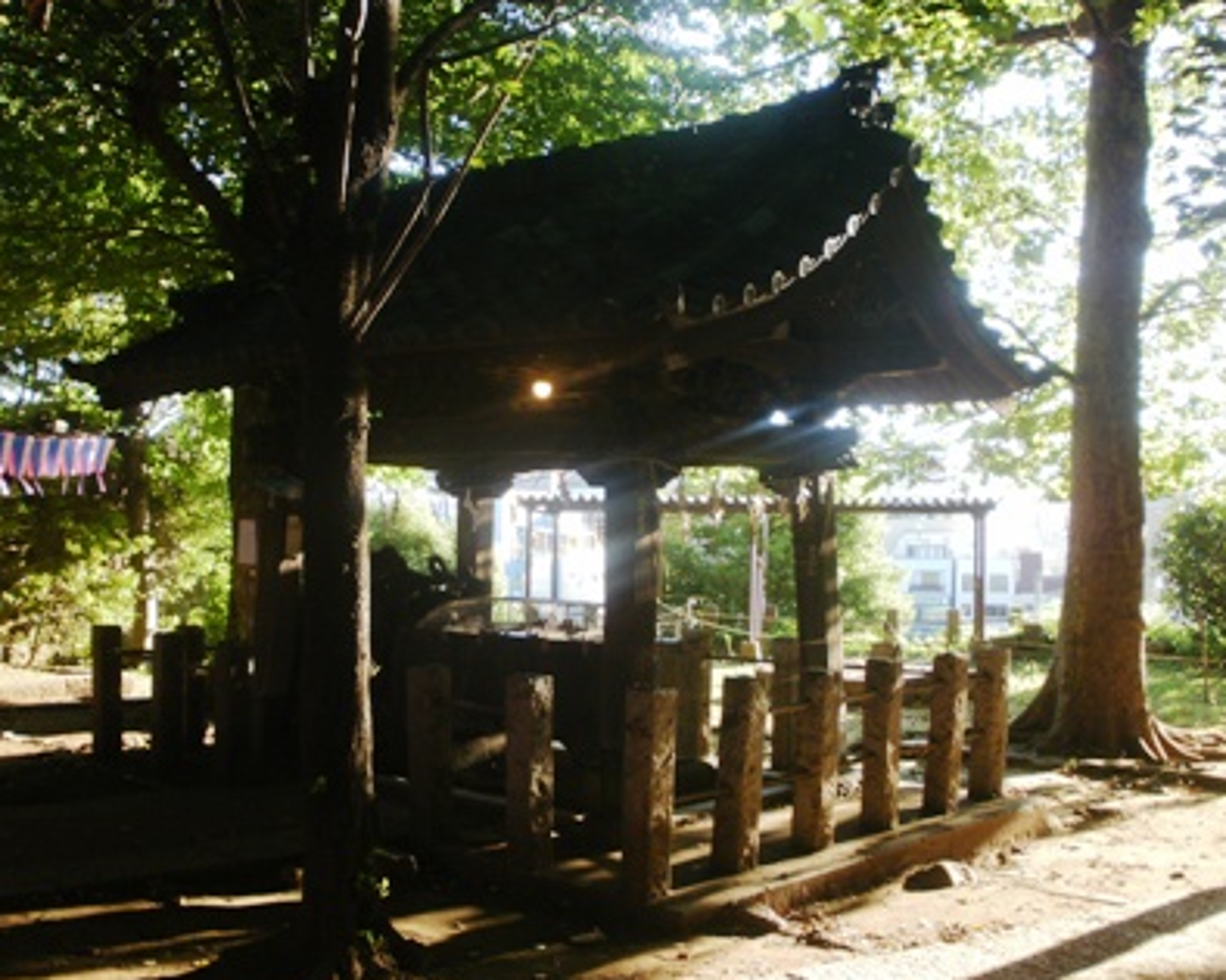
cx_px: 538
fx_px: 1451
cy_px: 495
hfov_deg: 45.7
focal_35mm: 40
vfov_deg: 37.3
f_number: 3.5
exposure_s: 1/60
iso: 100
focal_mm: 6.3
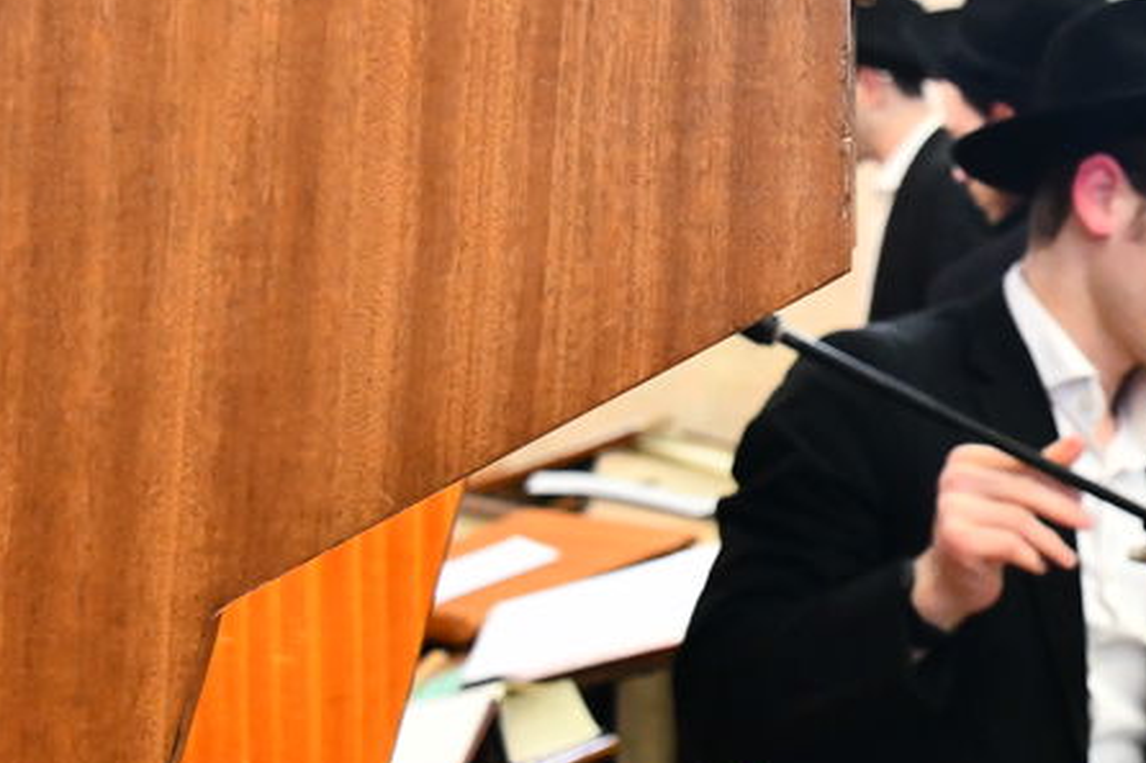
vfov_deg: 12.1
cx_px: 1380
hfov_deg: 17.3
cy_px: 171
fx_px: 3596
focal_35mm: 113
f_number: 5.6
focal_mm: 36
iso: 3200
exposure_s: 1/200
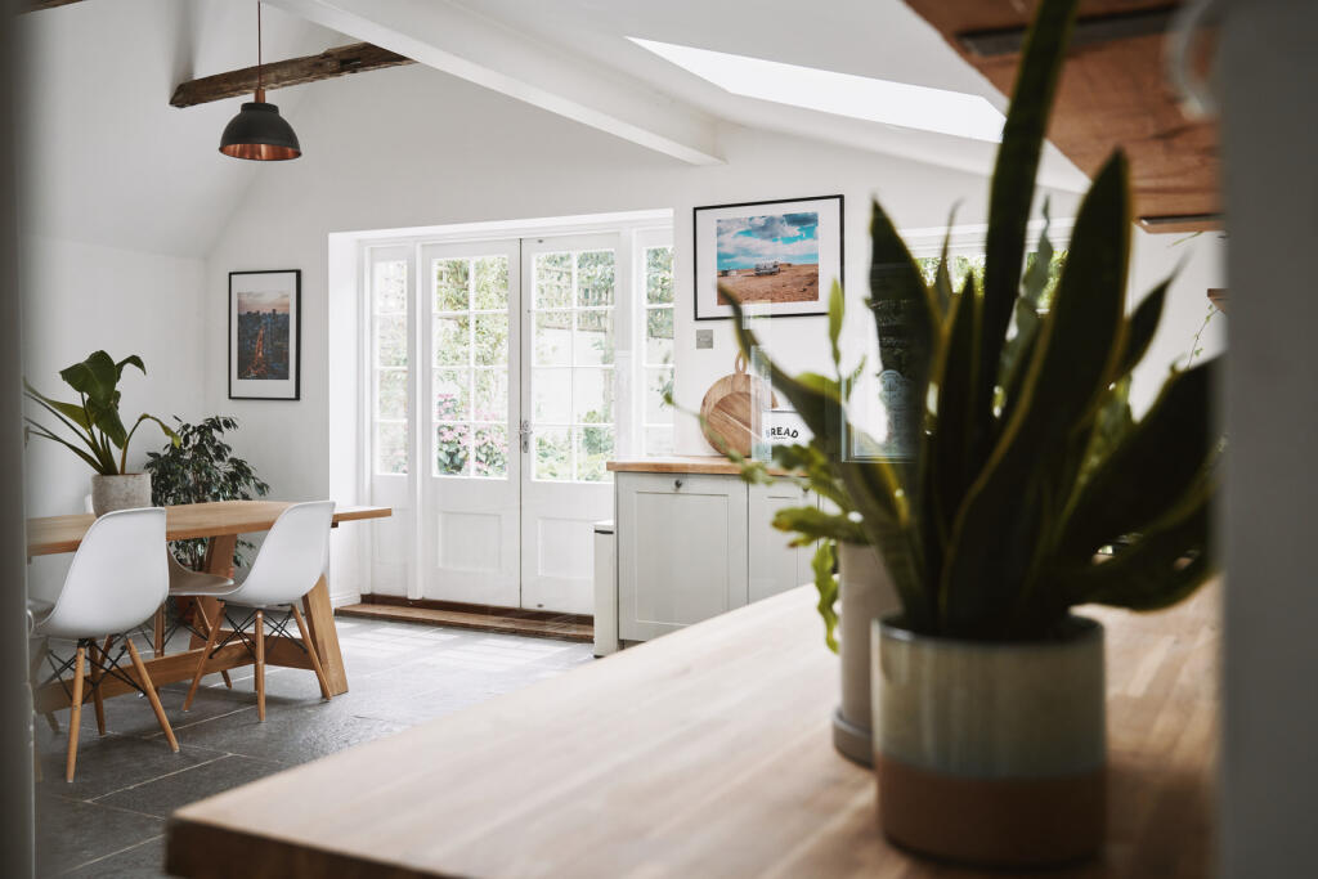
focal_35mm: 34
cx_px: 659
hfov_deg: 55.8
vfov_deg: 38.9
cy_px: 440
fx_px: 1245
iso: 320
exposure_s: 1/160
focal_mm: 34
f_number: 5
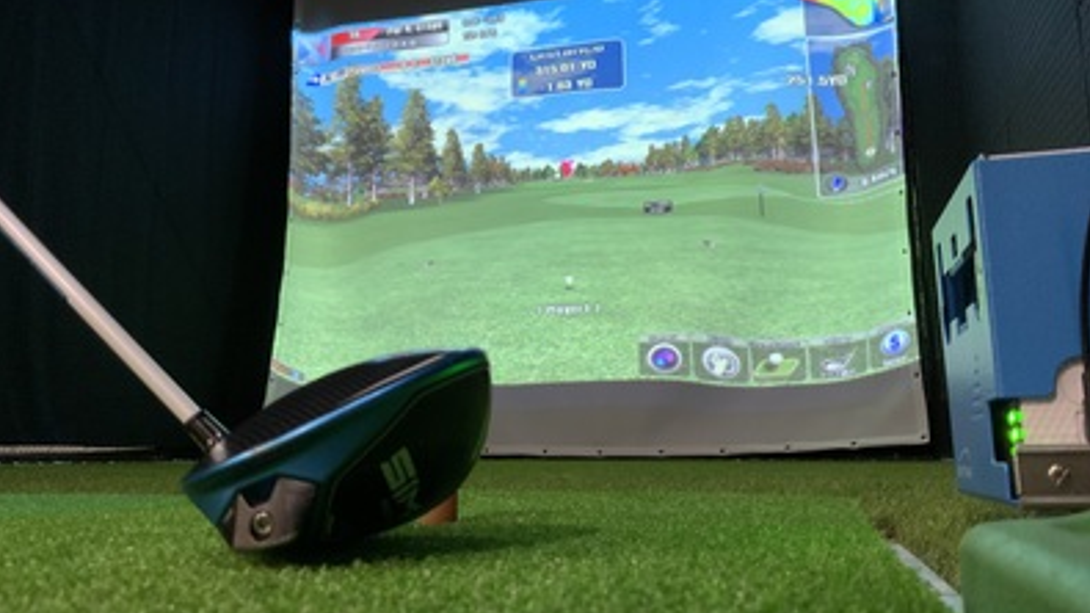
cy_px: 276
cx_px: 541
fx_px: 925
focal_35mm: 32
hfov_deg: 61.0
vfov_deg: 36.6
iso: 125
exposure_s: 1/50
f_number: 1.8
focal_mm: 3
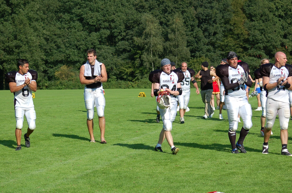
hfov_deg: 19.5
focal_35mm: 105
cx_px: 146
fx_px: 850
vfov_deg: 13.0
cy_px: 96
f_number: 5.6
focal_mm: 70
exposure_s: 1/1250
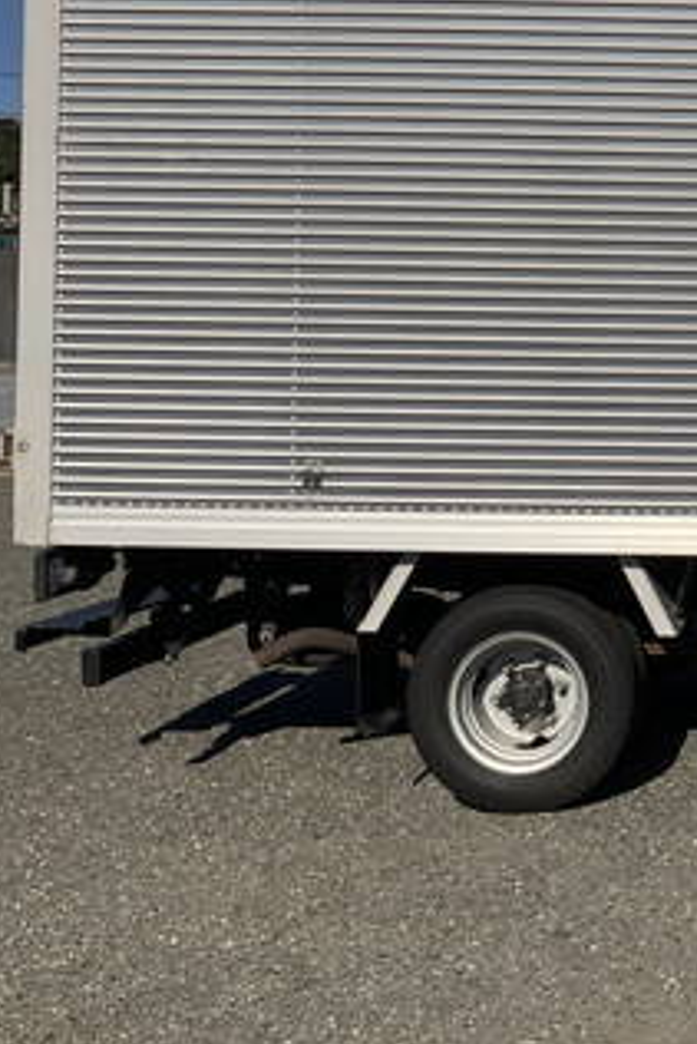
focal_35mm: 59
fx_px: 1711
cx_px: 872
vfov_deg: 33.6
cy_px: 337
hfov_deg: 21.2
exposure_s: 1/6098
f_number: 1.8
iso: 32
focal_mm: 3.99
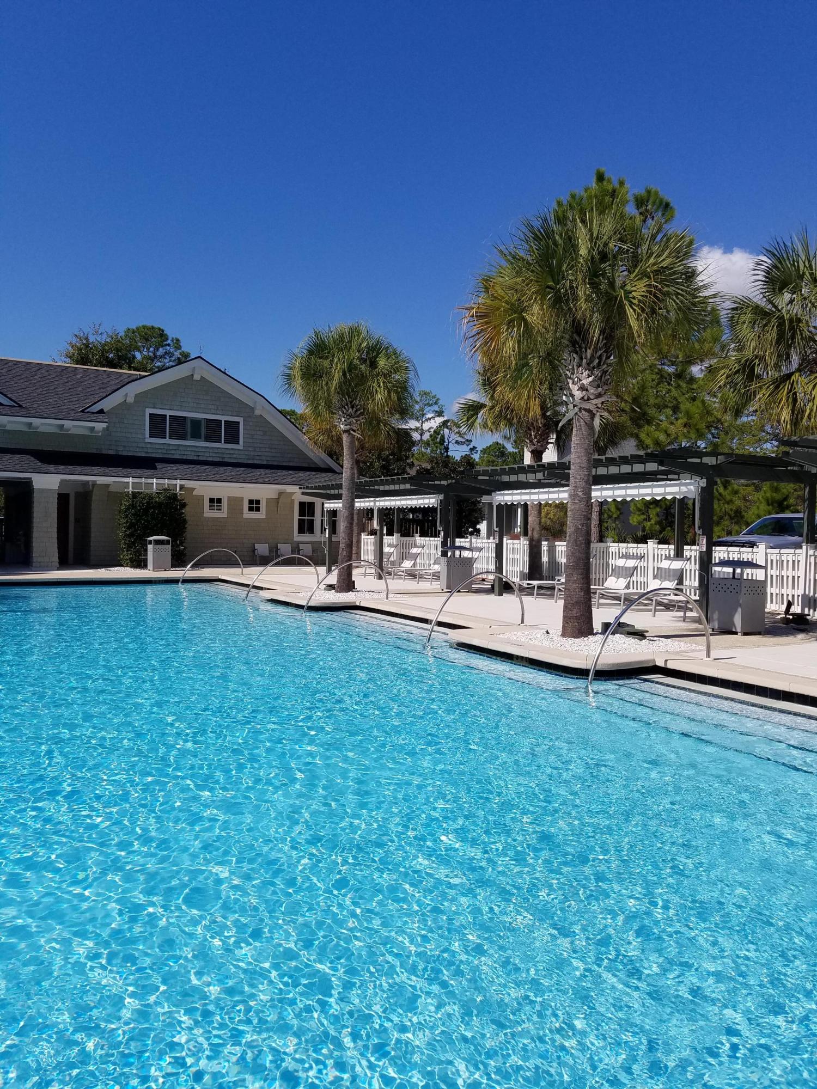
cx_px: 408
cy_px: 544
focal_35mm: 26
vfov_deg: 67.3
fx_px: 818
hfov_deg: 53.1
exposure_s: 1/4816
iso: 50
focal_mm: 4.2
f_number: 1.7
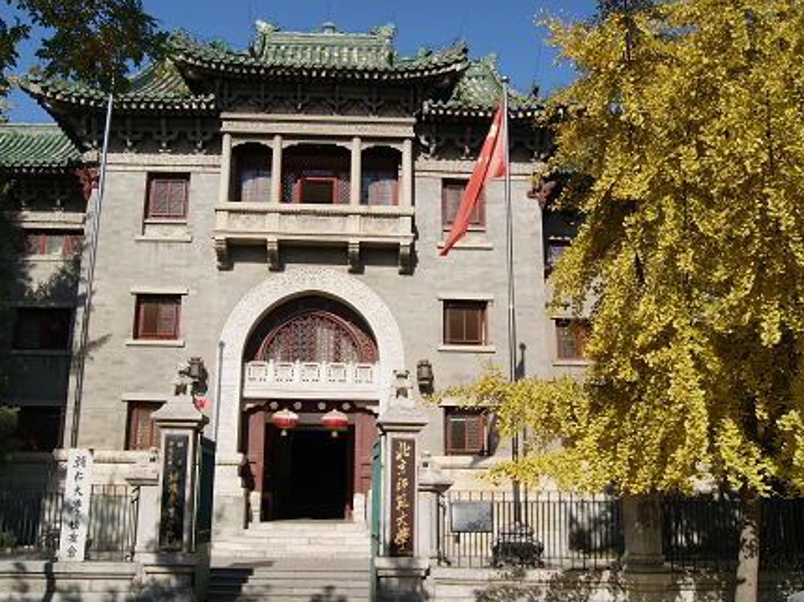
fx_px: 766
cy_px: 302
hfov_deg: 55.3
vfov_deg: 42.9
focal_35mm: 33
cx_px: 380
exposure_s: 1/250
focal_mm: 20
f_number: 10
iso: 100
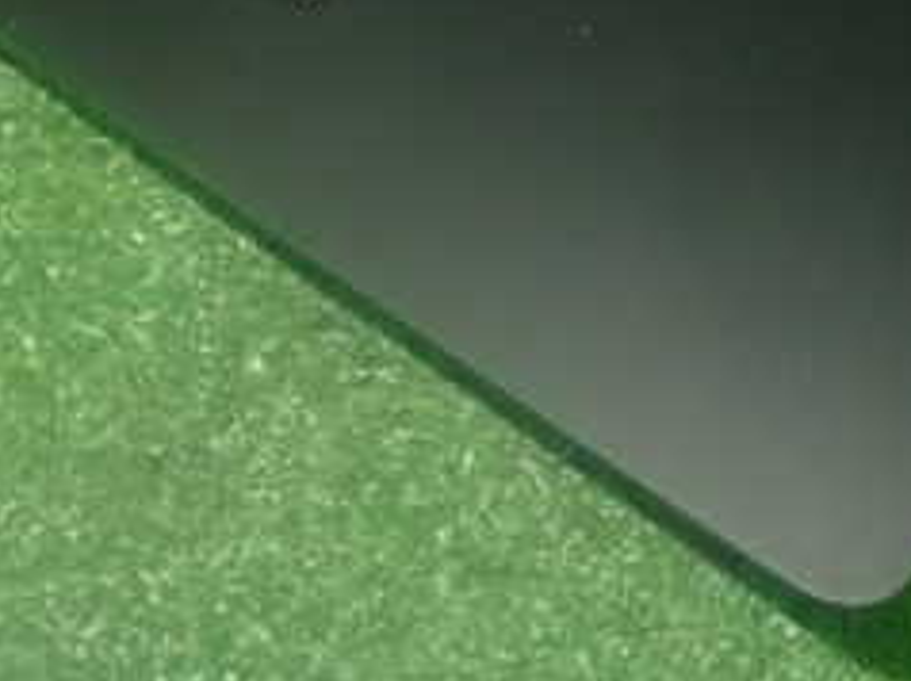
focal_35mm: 96
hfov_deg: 20.5
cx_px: 459
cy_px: 19
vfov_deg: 15.1
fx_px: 2524
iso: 1600
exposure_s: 1/30
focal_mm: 6.86
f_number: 2.7
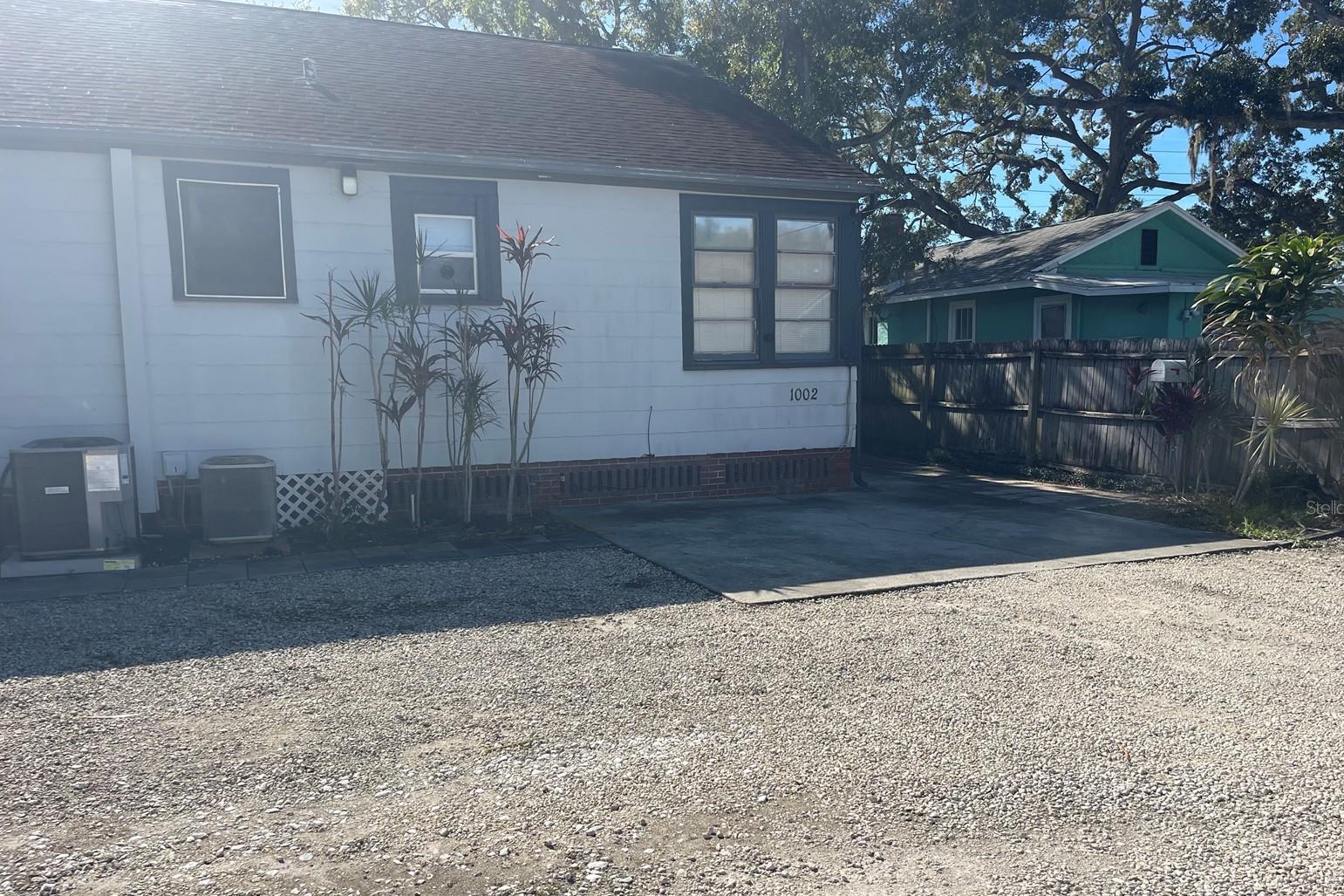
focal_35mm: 27
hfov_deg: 67.4
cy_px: 507
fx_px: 1008
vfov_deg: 47.8
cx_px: 691
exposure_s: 1/3165
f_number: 1.6
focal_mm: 5.1
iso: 32
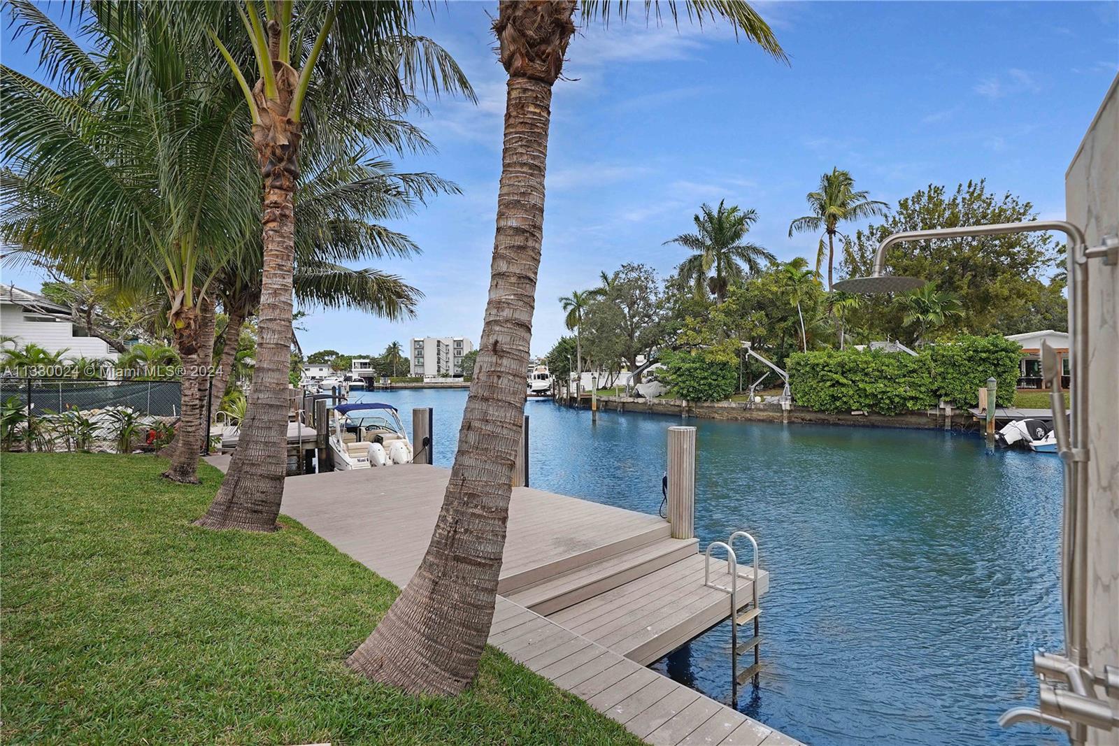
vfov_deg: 73.8
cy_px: 373
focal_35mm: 16
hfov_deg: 96.7
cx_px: 560
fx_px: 497
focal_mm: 16
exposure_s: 1/500
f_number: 4.5
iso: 100
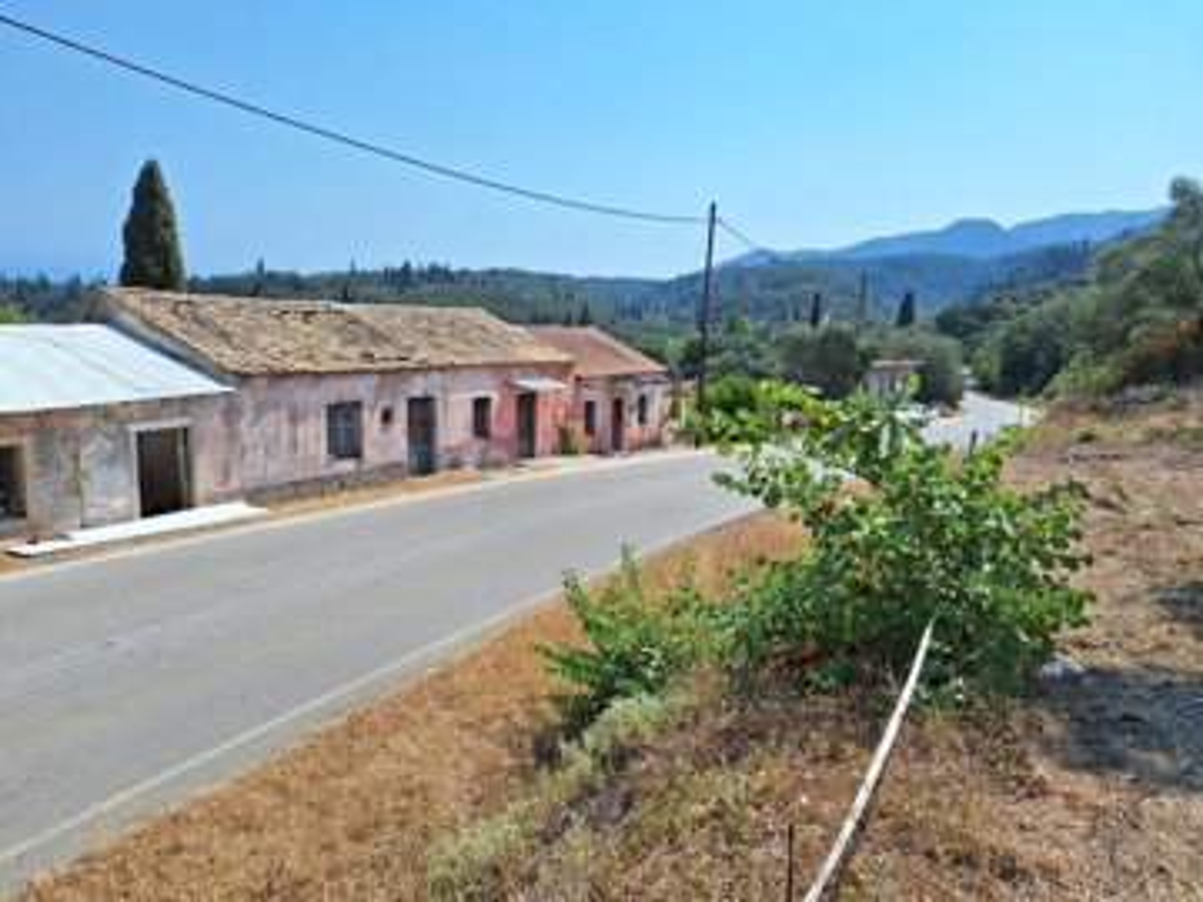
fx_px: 799
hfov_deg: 73.9
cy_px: 451
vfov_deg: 58.9
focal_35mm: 23
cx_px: 602
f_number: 1.8
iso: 40
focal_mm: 5.54
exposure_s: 1/4149
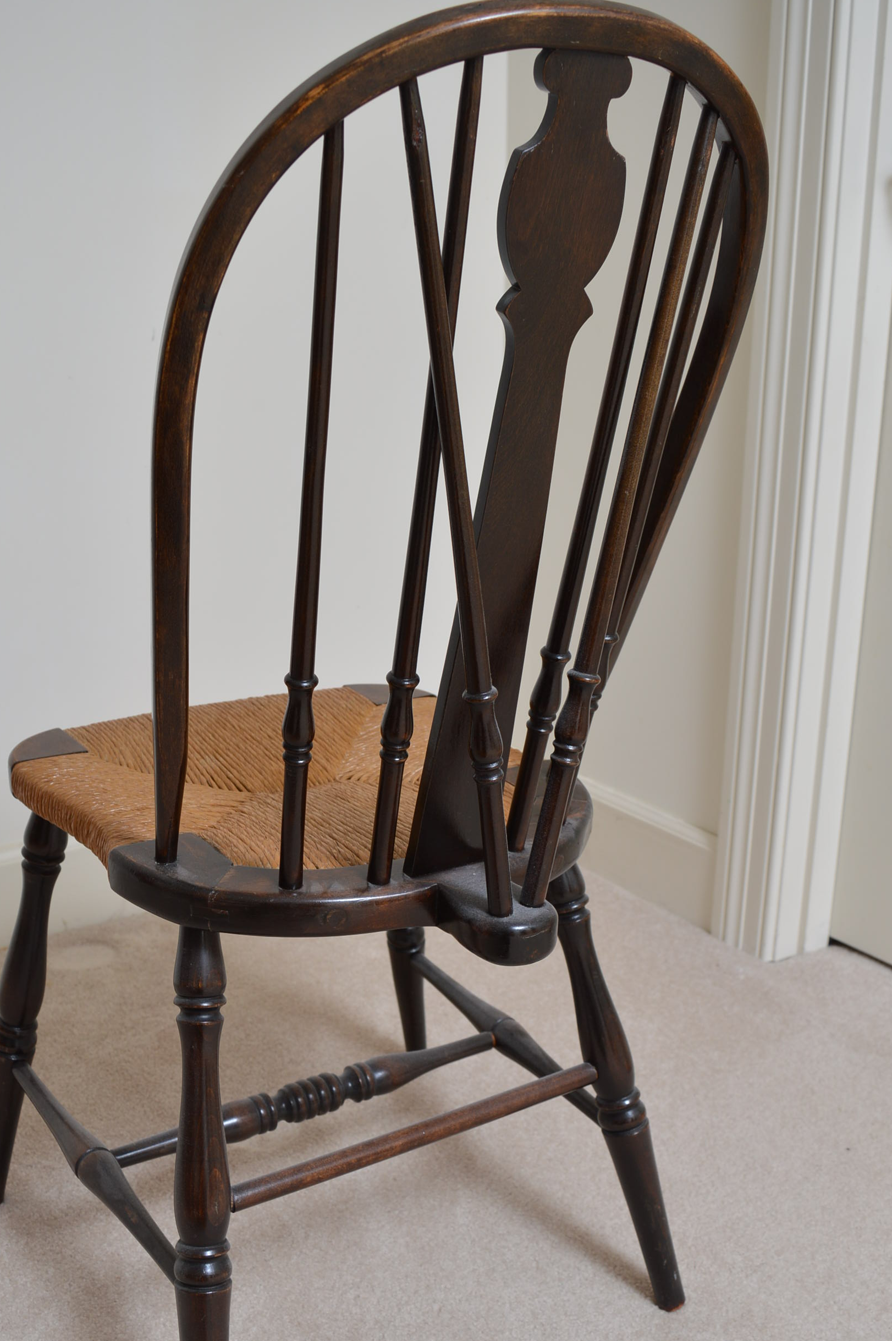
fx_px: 1377
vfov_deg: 51.7
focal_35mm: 37
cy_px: 777
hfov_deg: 35.8
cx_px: 384
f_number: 5.6
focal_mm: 20
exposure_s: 1/60
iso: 100
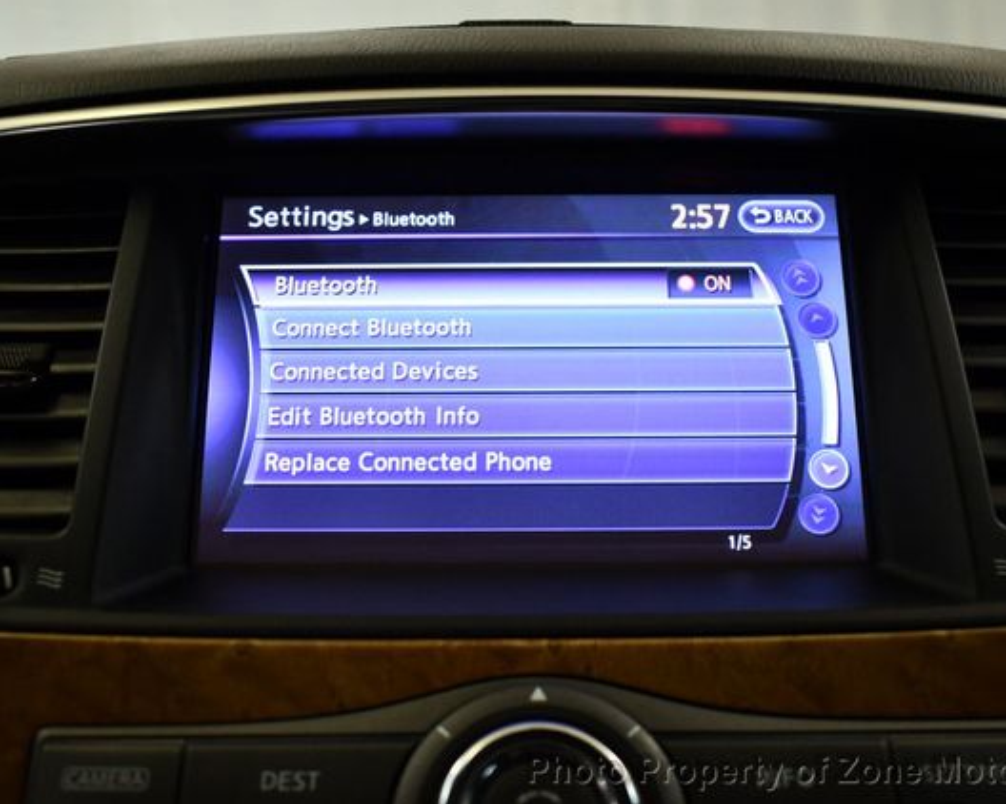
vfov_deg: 36.5
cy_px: 398
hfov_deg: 44.8
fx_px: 1220
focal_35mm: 41
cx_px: 503
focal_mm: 18
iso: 1000
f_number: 3.5
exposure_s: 1/125
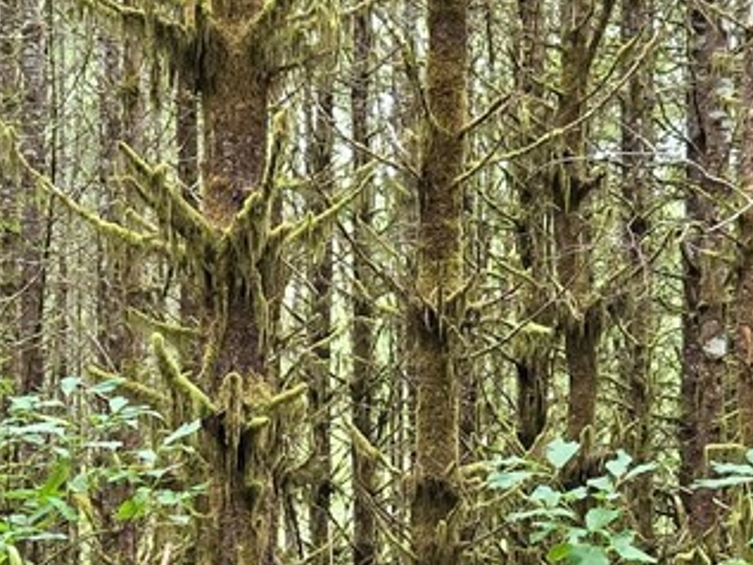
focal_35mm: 116
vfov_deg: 12.6
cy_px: 610
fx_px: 2524
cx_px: 371
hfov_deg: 17.0
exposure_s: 1/120
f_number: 1.8
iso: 400
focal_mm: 5.4
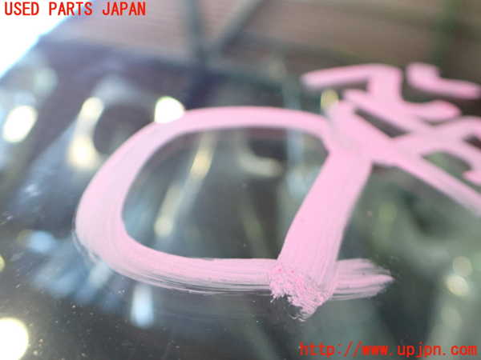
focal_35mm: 30
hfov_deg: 60.0
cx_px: 240
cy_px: 180
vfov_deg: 46.8
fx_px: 417
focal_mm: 5.4
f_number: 2.3
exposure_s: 1/60
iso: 800
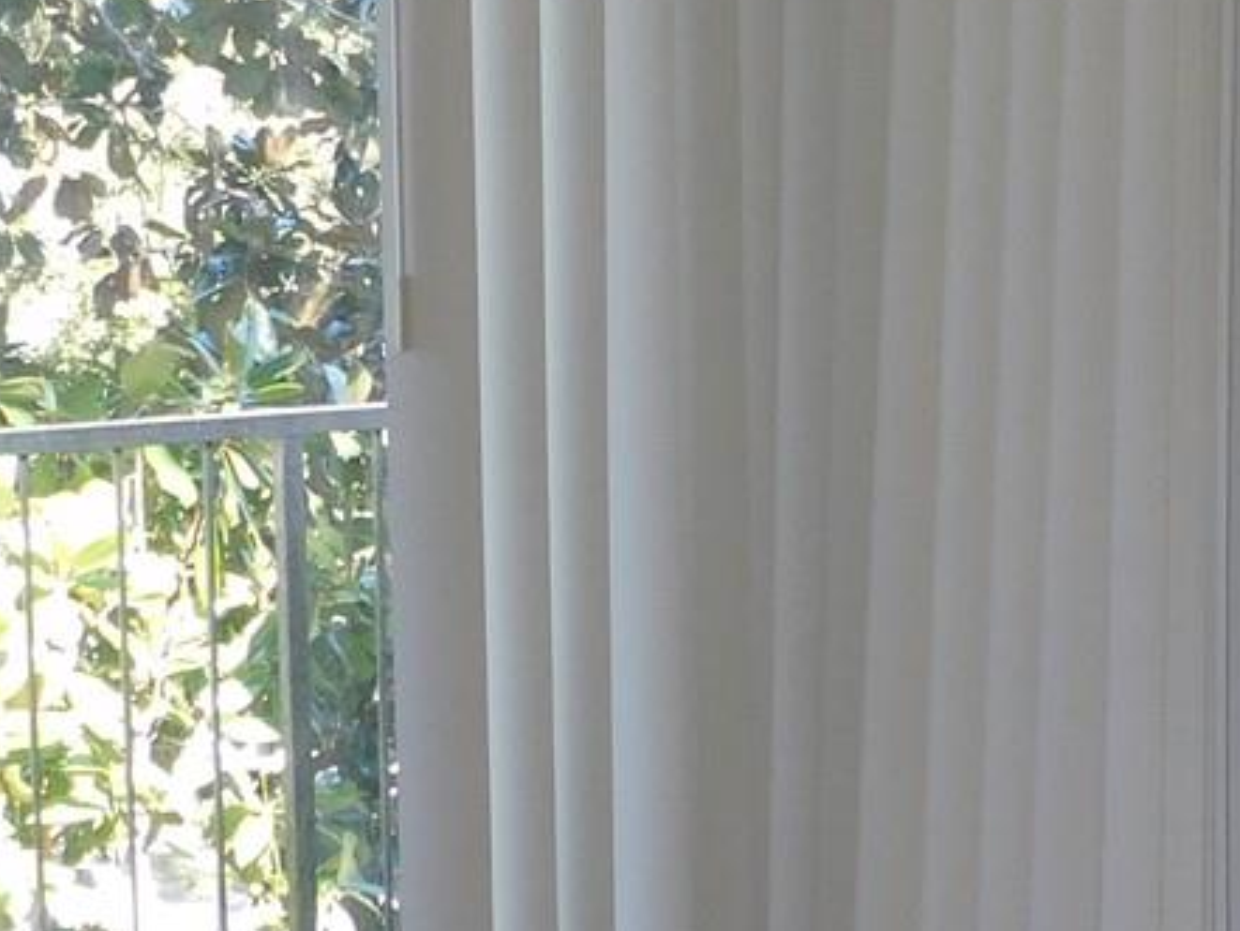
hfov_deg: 21.8
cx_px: 1215
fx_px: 3117
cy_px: 475
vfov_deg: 17.0
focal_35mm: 87
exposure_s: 1/40
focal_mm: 4.3
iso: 125
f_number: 3.3
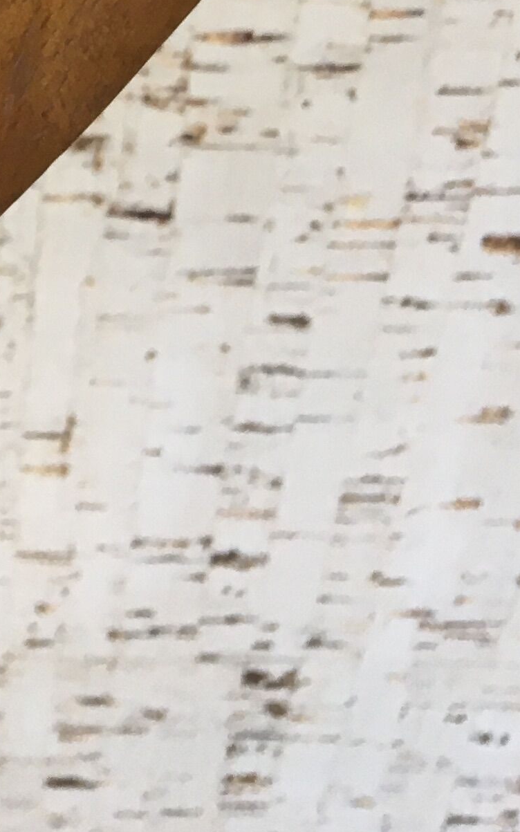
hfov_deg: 11.5
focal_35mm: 103
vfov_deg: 17.8
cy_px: -472
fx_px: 2335
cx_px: -490
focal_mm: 4.15
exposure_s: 1/33
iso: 40
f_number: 2.2
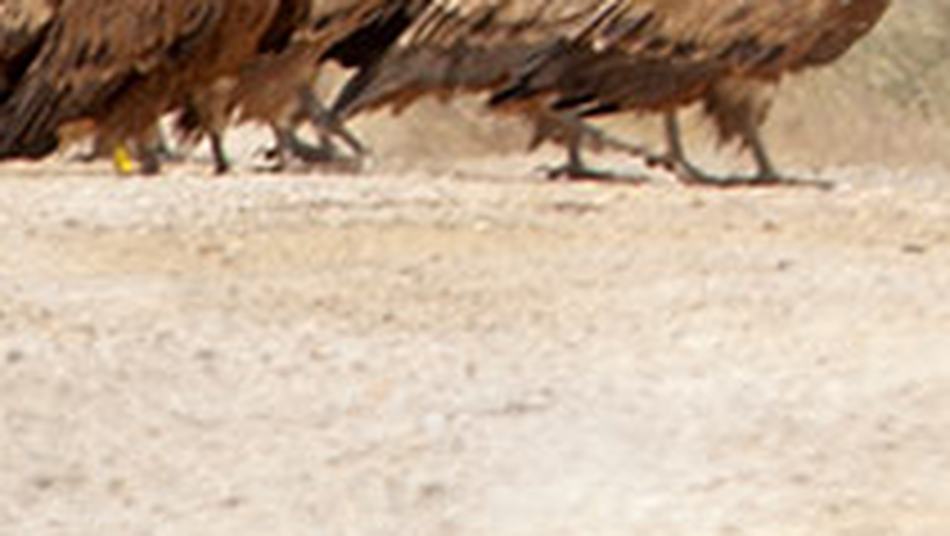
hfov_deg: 0.6
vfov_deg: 0.4
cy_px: -1583
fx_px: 83886
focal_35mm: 3328
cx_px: 1895
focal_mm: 420
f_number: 6.3
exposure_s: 1/400
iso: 200
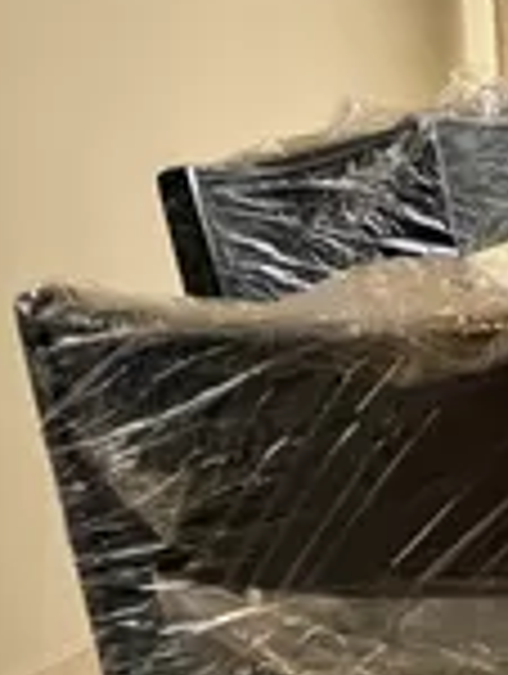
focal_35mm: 112
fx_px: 2185
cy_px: 68
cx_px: 991
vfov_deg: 17.3
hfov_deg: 11.9
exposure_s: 1/180
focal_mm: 6.76
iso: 80
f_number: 1.78
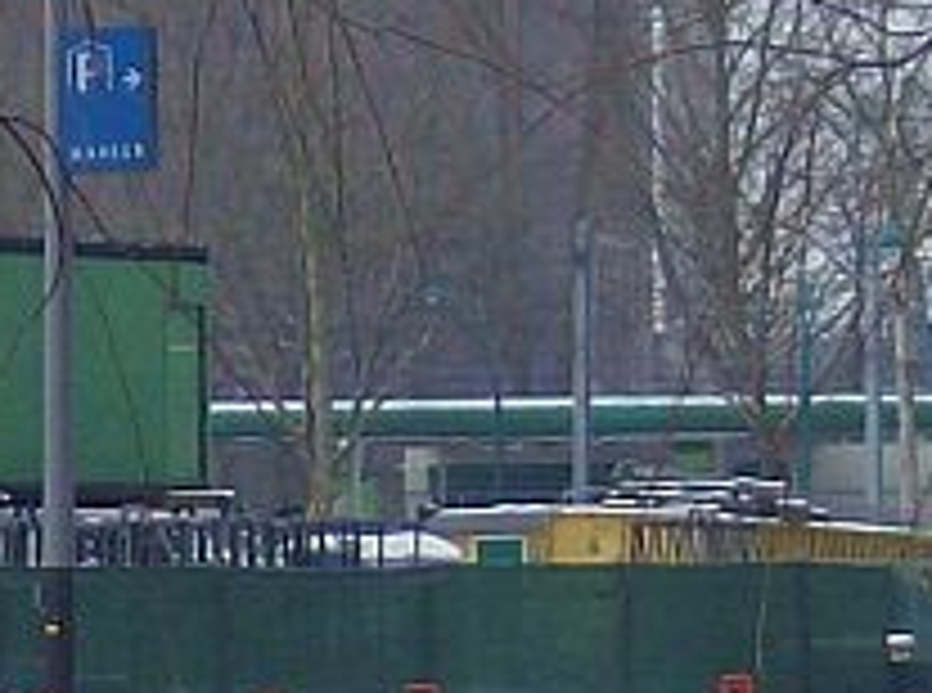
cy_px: 556
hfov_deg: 7.0
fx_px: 7436
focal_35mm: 277
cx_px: -558
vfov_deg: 5.3
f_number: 3.4
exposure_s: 1/514
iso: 100
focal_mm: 9.3
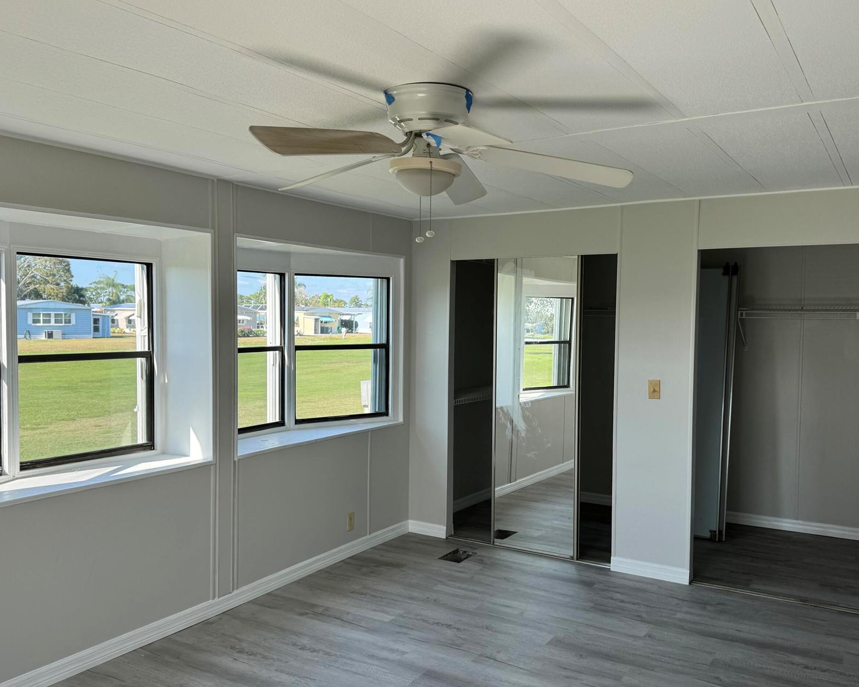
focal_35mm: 30
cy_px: 367
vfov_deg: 48.5
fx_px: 763
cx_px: 436
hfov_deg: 58.8
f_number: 1.78
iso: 80
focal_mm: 6.76
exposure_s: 1/773
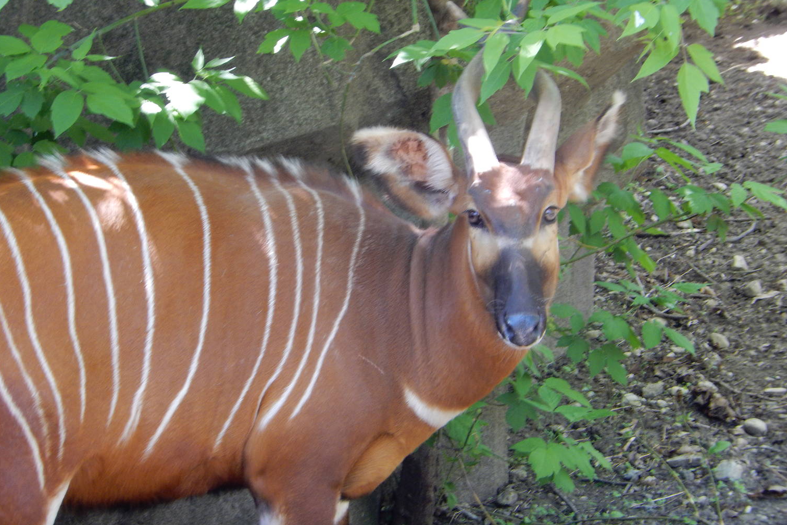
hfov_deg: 7.0
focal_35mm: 294
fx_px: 6428
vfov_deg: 4.7
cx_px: 372
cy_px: 268
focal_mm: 47.8
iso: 250
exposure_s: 1/30
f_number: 5.9
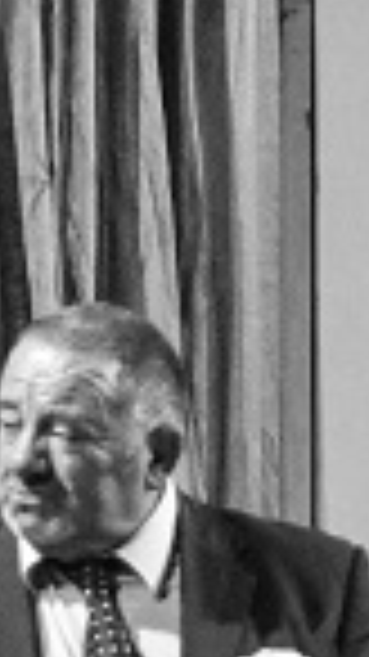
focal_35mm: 596
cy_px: 970
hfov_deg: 2.0
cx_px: 1220
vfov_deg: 3.6
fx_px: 10385
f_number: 4
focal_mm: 85
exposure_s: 1/200
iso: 6400
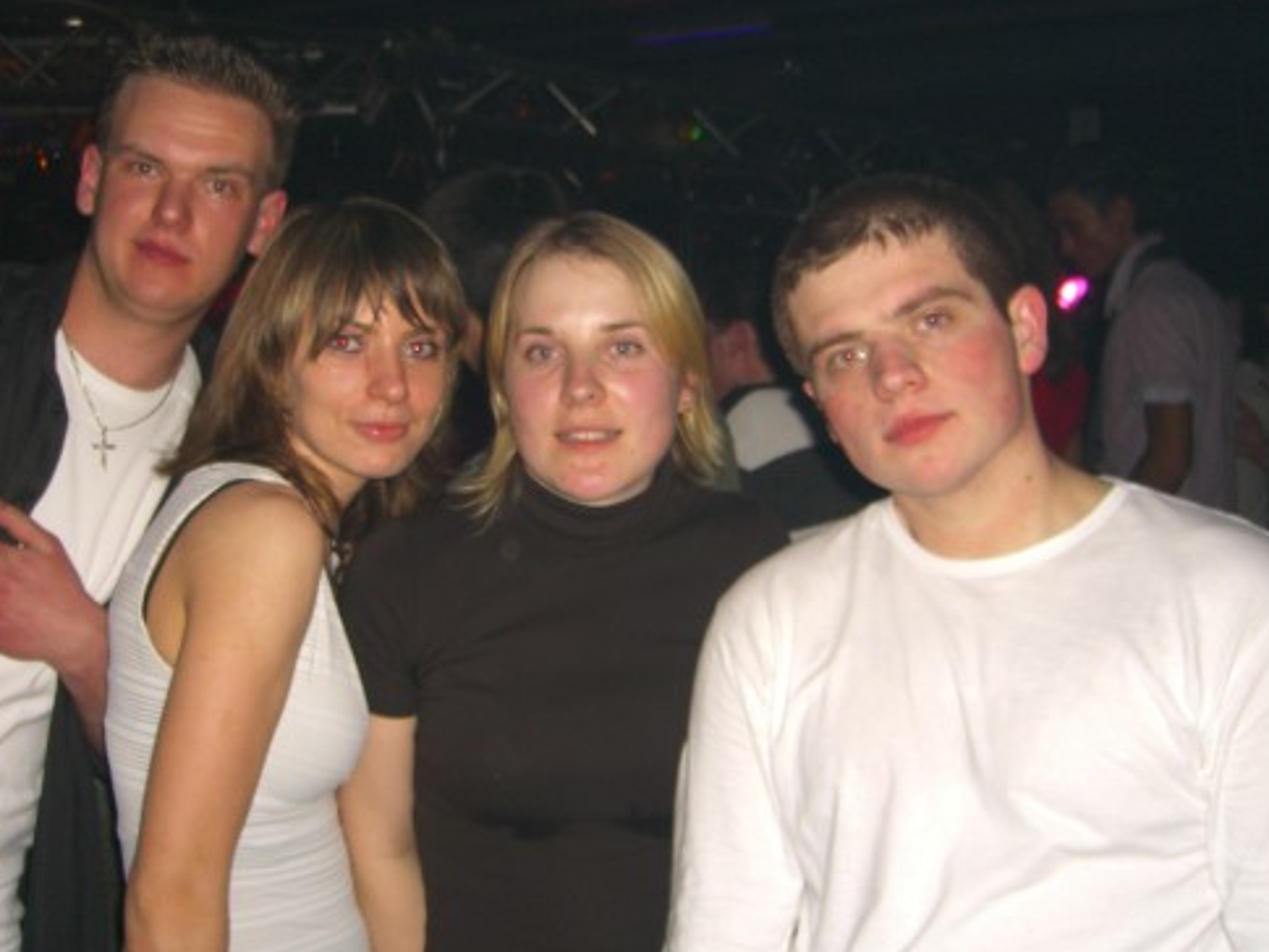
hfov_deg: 40.3
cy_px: 437
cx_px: 536
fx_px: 1723
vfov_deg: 30.9
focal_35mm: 47
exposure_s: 1/60
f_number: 2.8
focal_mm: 7.9
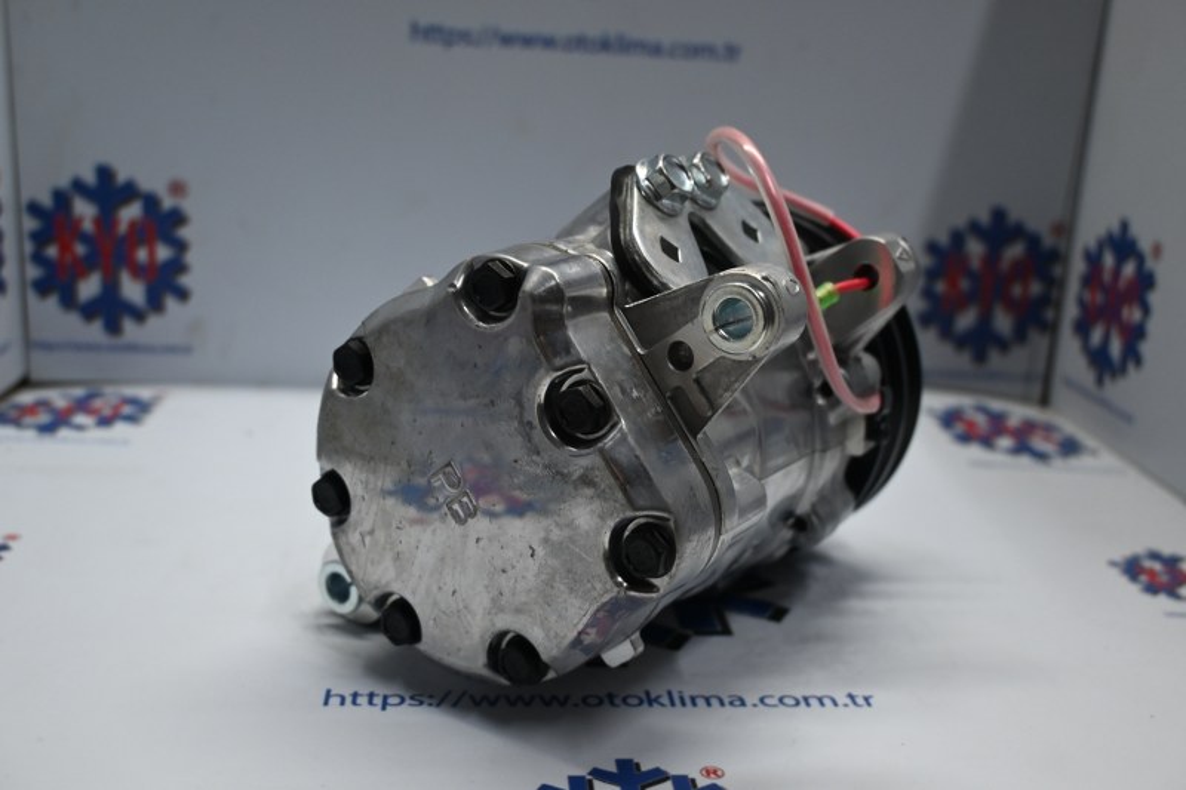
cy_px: 395
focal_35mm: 38
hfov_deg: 51.3
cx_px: 593
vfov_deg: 35.5
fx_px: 1235
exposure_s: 1/125
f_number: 4.2
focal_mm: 25
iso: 720
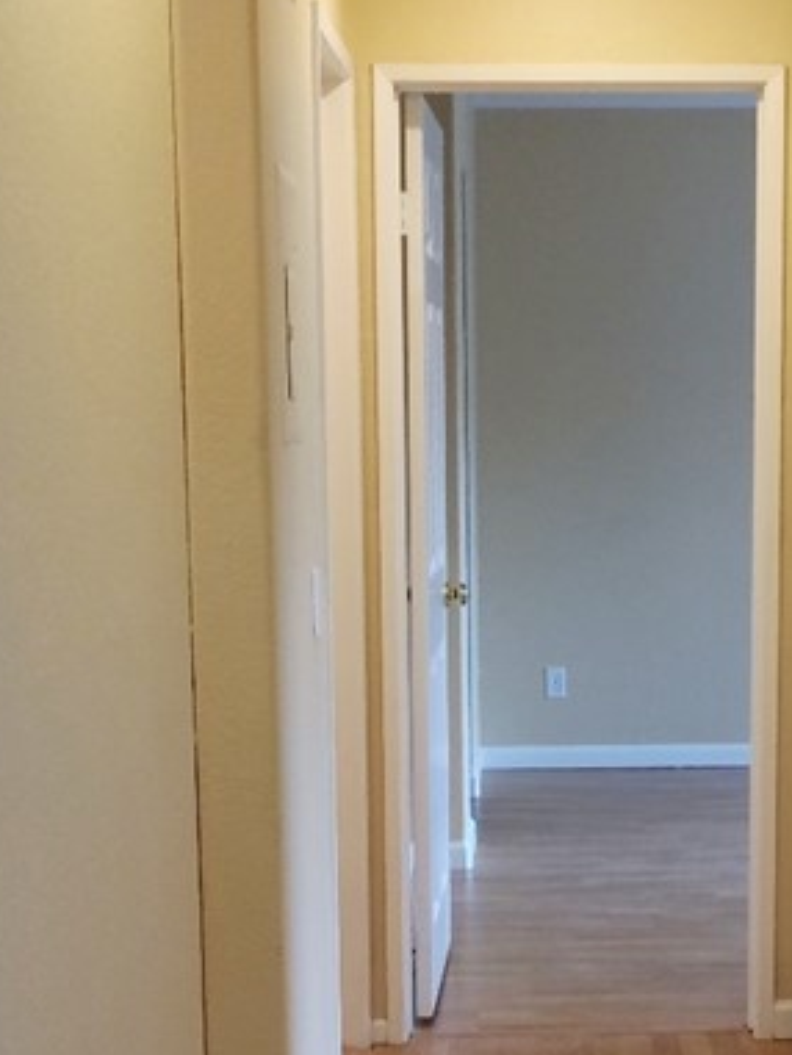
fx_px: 2378
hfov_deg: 18.8
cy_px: 773
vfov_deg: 24.8
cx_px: 579
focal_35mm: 78
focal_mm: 4.15
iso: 80
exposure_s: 1/30
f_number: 2.2
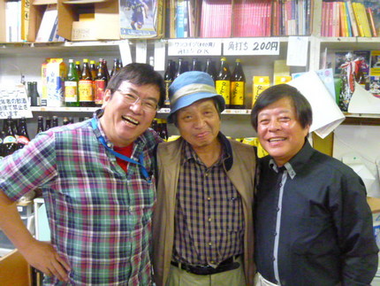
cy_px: 143
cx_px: 190
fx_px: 340
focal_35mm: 31
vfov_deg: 45.5
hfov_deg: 58.3
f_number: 2.8
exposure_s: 1/40
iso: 1600
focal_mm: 5.6
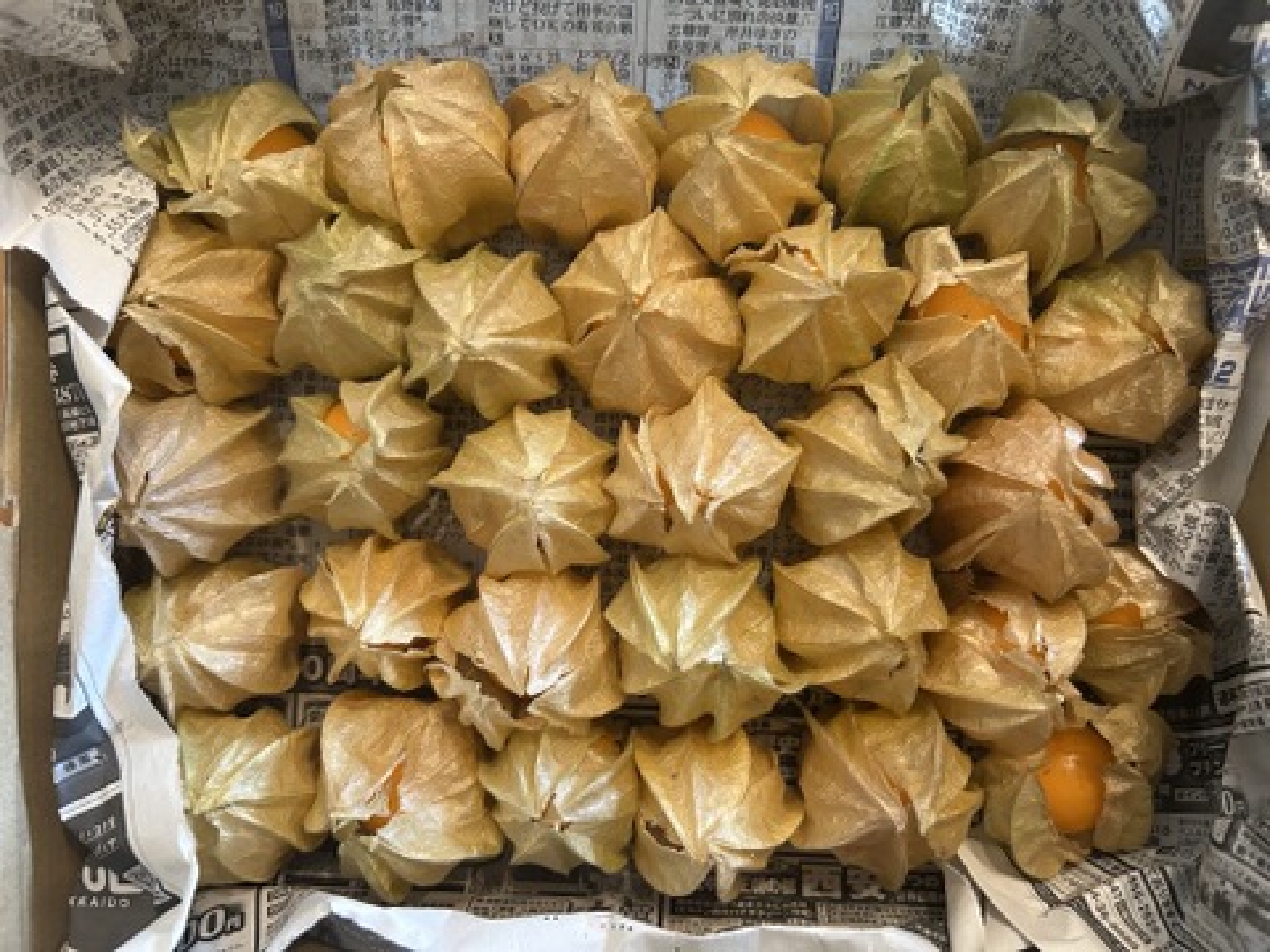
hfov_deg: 67.3
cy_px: 476
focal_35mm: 26
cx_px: 635
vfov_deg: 53.1
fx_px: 954
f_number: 1.5
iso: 400
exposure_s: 1/50
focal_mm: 5.7
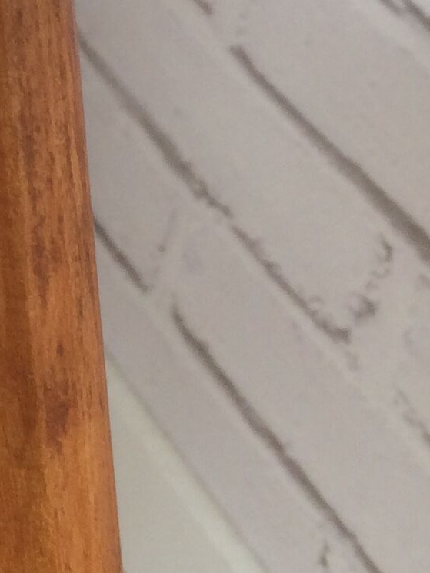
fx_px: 2103
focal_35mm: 127
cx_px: -409
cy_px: -36
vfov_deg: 15.2
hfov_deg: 10.7
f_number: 2.2
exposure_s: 1/155
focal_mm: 4.15
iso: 32
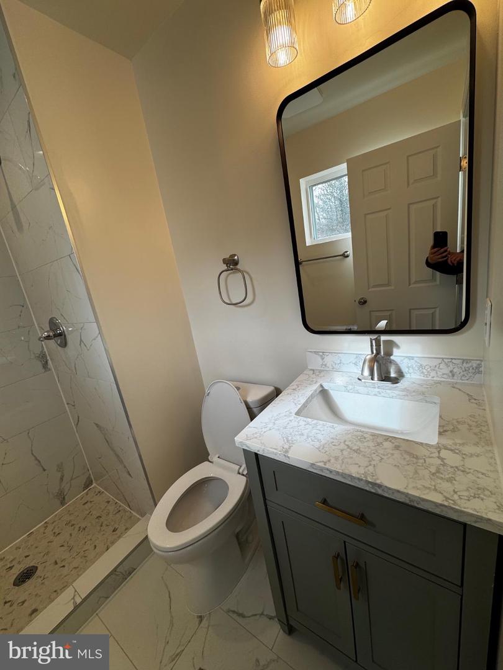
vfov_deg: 102.1
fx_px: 271
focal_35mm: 14
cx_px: 252
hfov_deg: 85.7
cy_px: 335
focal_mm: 2.22
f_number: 2.2
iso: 40
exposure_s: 1/168
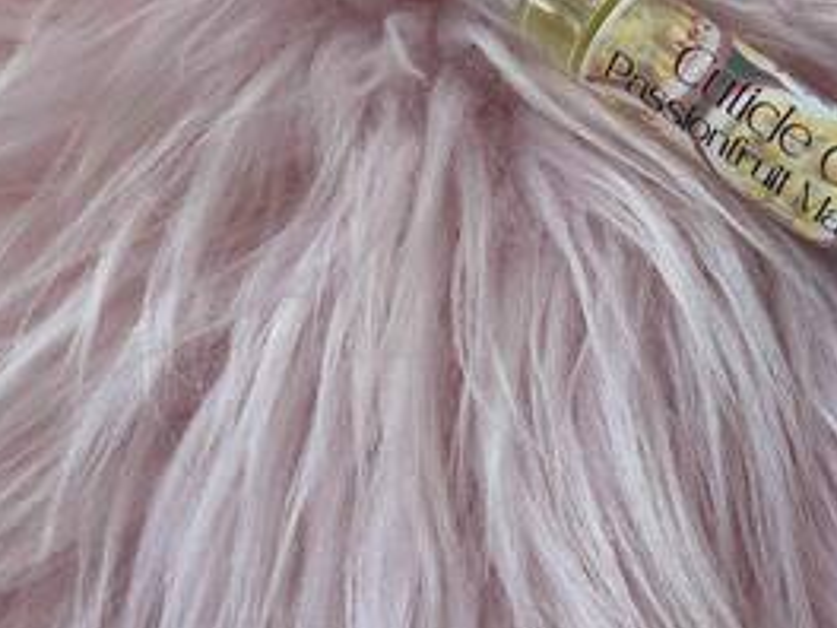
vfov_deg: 26.1
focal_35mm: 55
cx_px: 774
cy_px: 132
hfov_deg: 32.9
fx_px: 1330
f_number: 1.8
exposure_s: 1/168
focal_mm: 3
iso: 16
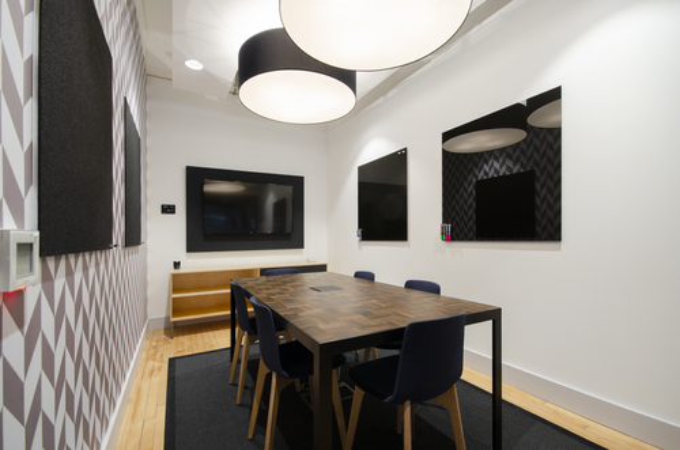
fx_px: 283
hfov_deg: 100.5
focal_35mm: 15
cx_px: 340
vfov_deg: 77.1
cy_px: 225
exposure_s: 1/1.25
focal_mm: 10
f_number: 8
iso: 100
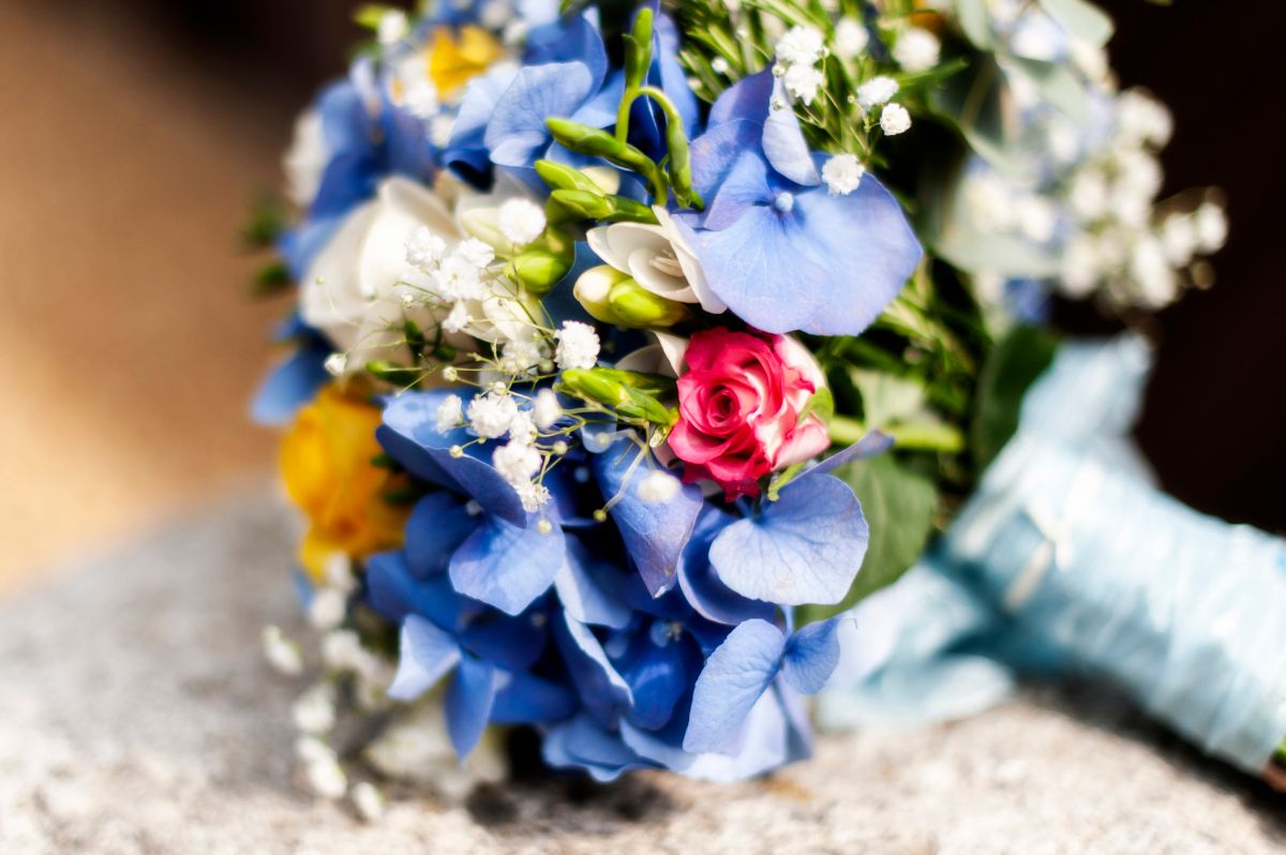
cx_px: 643
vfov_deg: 26.9
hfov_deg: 39.6
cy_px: 428
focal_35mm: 50
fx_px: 1785
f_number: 1.4
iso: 200
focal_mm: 50
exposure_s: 1/8000
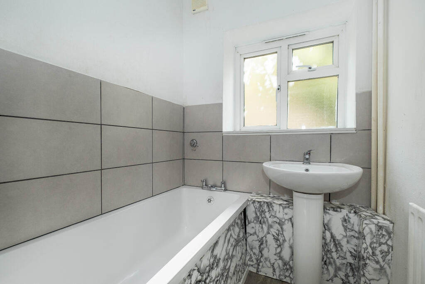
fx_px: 177
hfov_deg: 100.4
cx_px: 212
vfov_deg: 77.3
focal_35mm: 15
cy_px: 142
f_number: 5.6
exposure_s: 1/50
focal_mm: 10
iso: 320
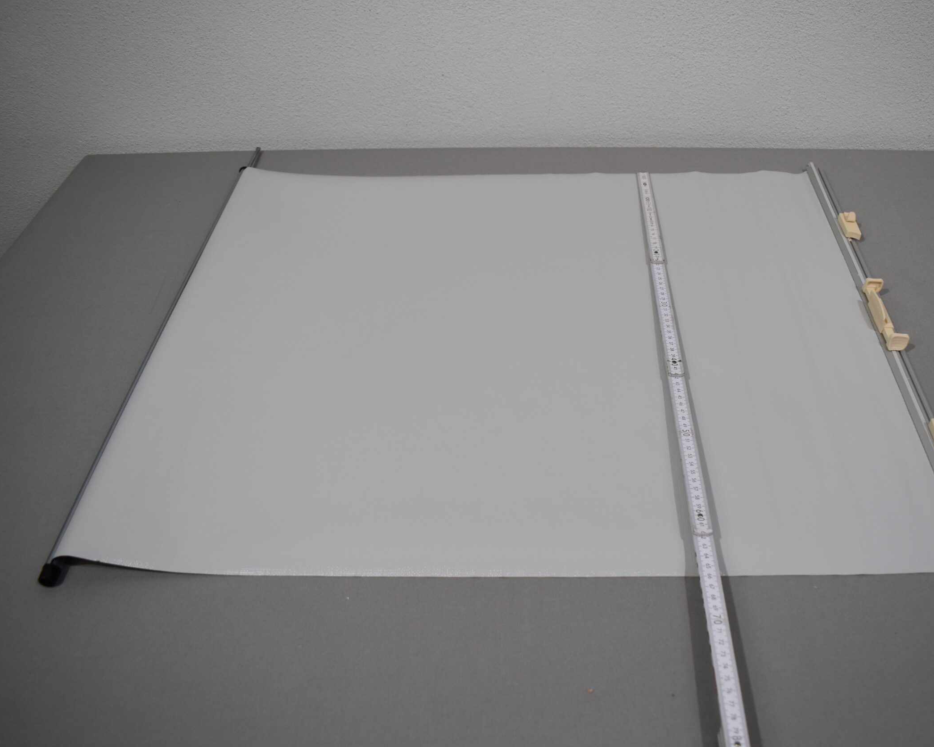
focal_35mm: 31
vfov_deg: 47.1
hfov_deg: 56.8
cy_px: 375
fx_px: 857
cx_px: 552
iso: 400
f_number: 4.5
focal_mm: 18
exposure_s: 1/250
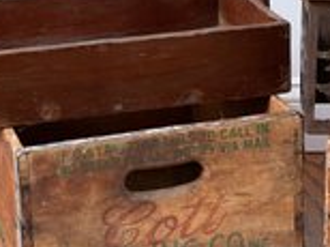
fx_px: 1361
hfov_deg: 13.7
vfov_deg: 10.3
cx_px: 267
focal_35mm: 143
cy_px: 93
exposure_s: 1/60
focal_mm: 7.5
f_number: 2.2
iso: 200
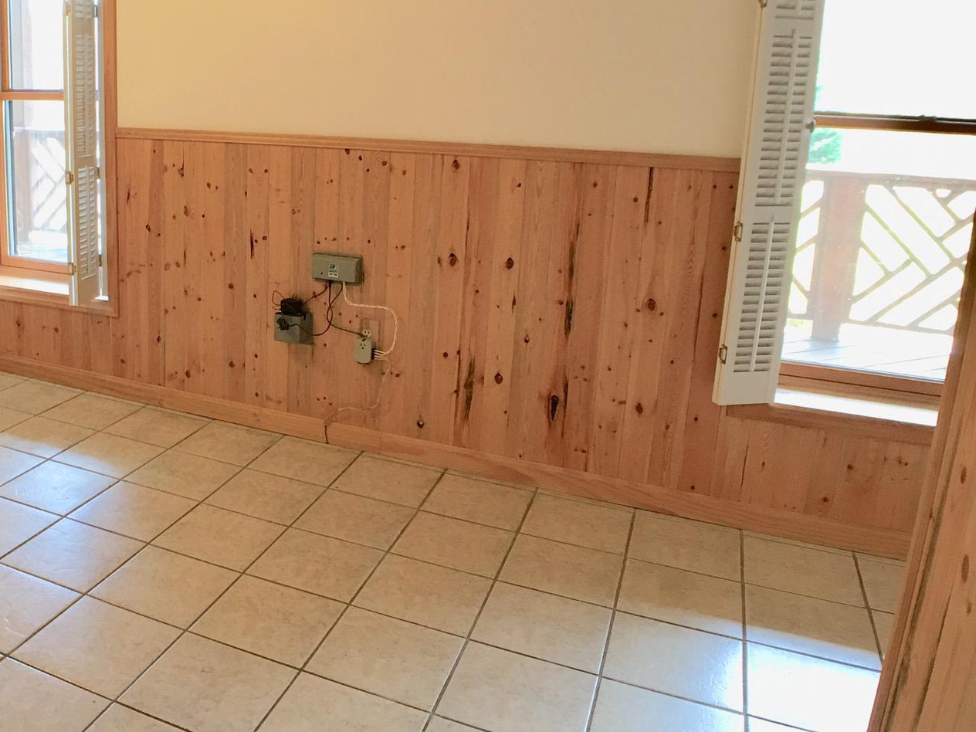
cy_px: 266
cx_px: 188
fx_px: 1325
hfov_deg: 38.8
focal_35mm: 47
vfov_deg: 30.7
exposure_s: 1/15
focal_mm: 4.15
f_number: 2.2
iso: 32
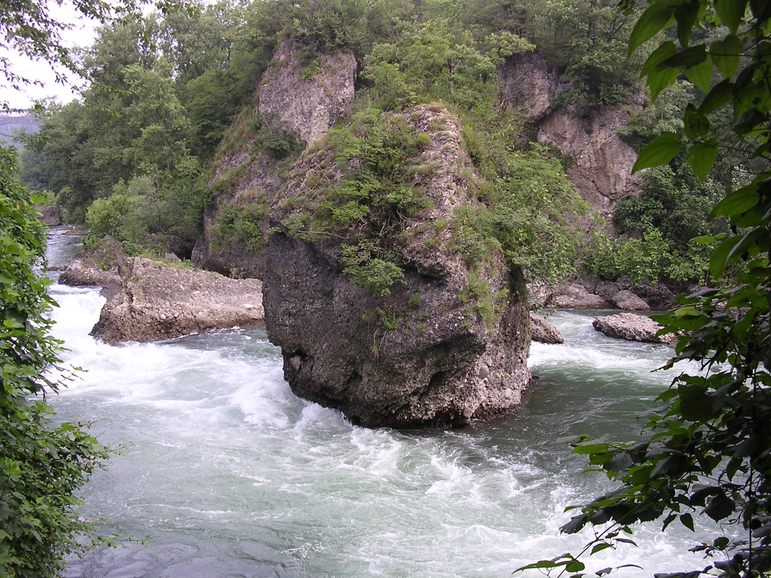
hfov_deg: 49.0
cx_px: 386
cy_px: 289
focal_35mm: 38
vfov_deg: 37.7
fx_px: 846
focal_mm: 5.8
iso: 100
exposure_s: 1/211
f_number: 2.8
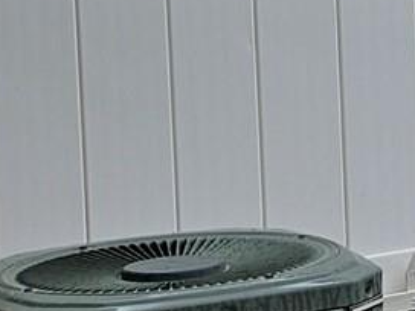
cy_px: -120
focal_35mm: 173
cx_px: 1308
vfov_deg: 8.4
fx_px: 2074
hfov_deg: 8.9
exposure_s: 1/366
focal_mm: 5.4
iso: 25
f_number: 1.8
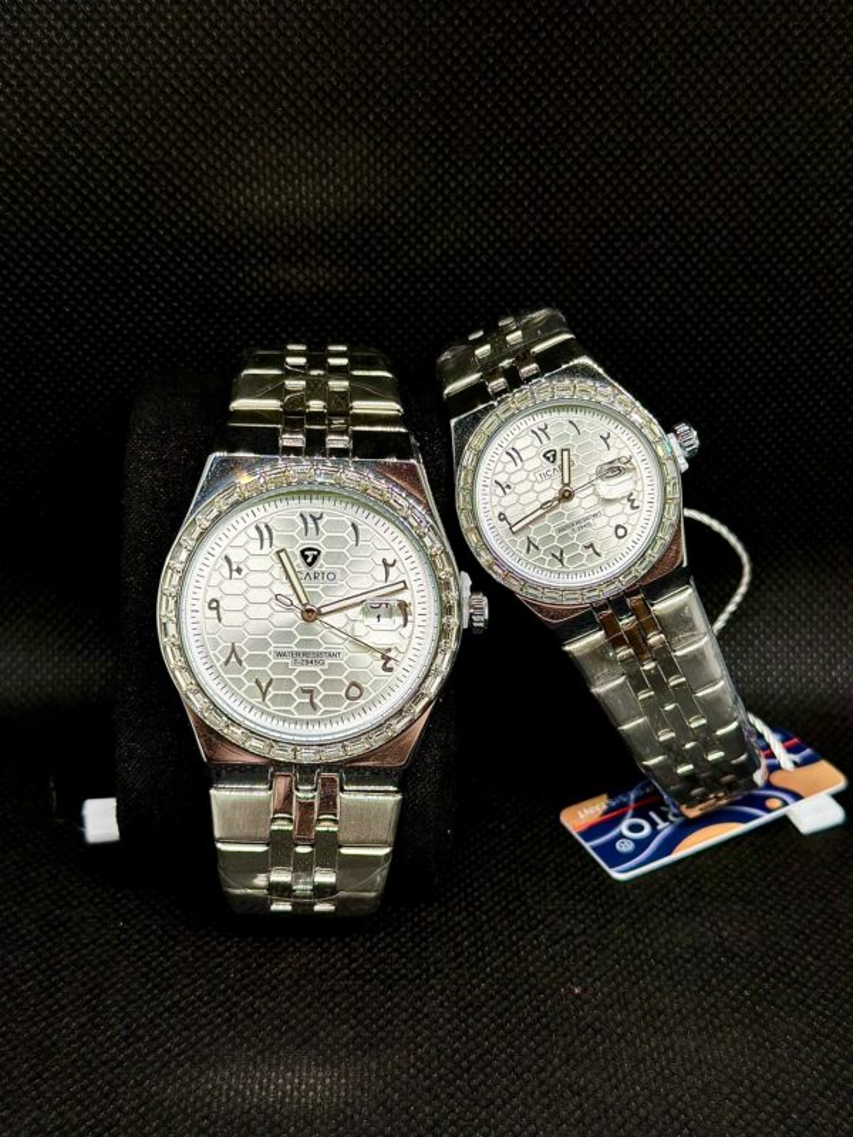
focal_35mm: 48
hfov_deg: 30.3
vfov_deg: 39.7
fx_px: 1577
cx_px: 426
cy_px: 568
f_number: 1.78
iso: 64
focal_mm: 6.86
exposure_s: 1/121
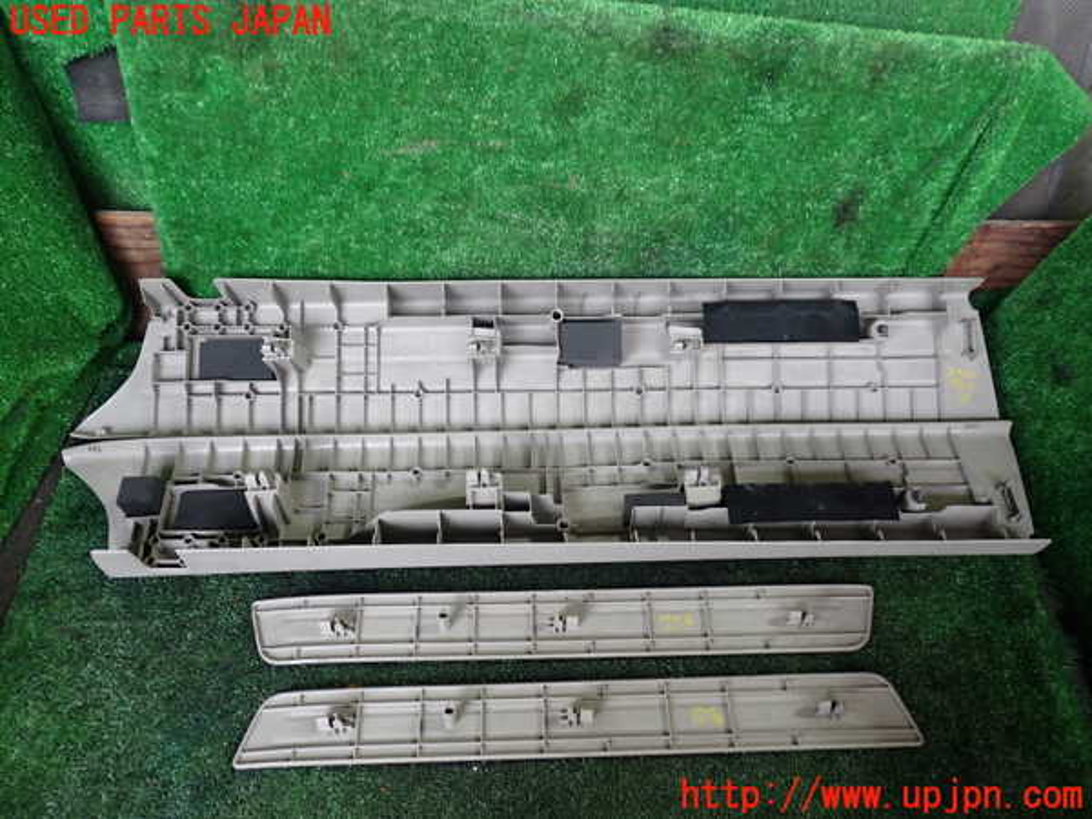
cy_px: 410
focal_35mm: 30
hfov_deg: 60.0
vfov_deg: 46.8
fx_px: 946
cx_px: 546
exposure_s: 1/30
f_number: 2.3
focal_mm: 5.4
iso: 400
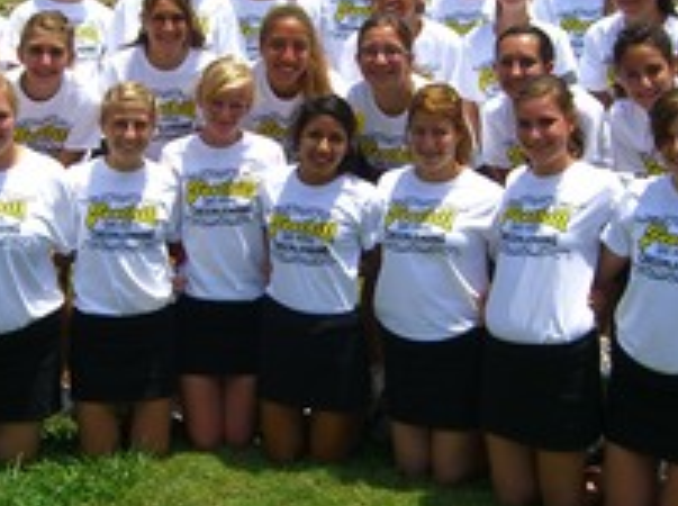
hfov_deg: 26.3
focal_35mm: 74
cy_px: 245
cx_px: 288
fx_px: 1447
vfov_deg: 19.8
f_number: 8
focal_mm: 7.9
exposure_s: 1/200
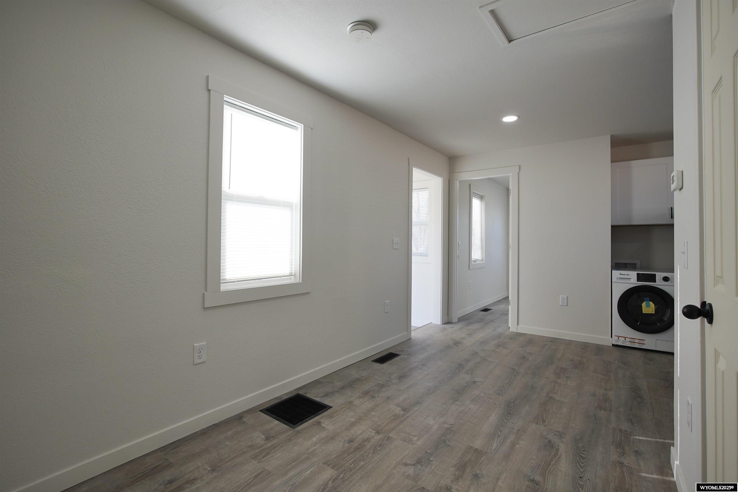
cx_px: 369
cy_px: 246
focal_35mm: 16
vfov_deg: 73.7
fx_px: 328
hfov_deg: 96.7
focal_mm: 11
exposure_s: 1/80
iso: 100
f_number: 4.5
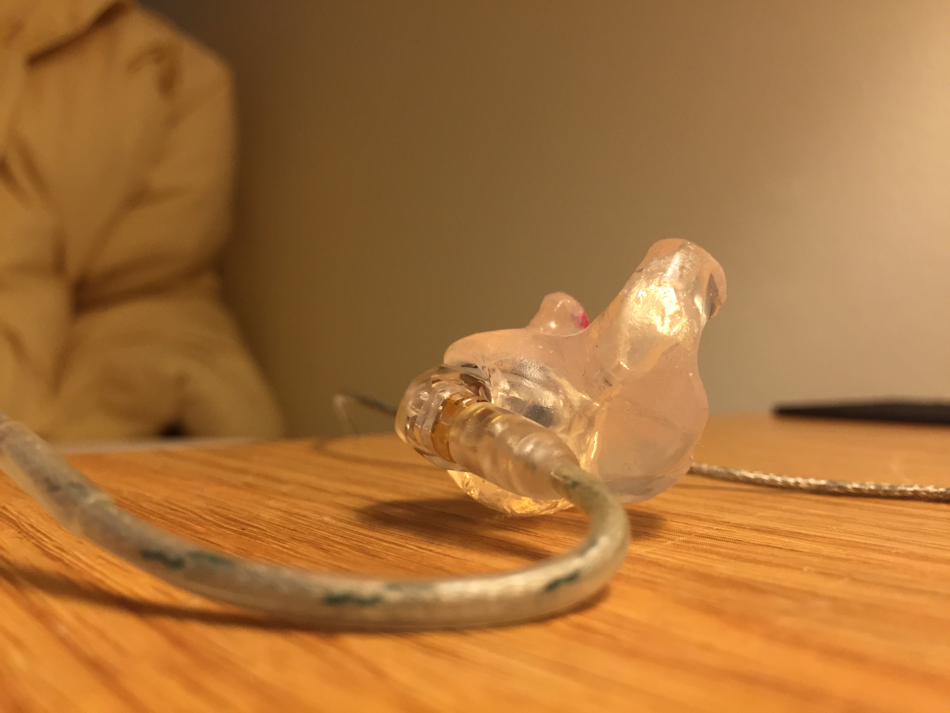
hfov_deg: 61.7
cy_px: 356
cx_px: 475
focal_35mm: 29
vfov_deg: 48.2
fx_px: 796
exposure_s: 1/30
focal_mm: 4.15
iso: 80
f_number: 2.2
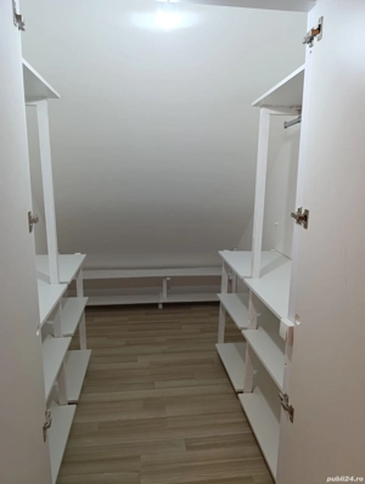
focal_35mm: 23
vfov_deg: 73.8
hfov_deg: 59.0
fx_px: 322
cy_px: 242
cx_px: 182
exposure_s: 1/100
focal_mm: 6.14
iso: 400
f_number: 1.6
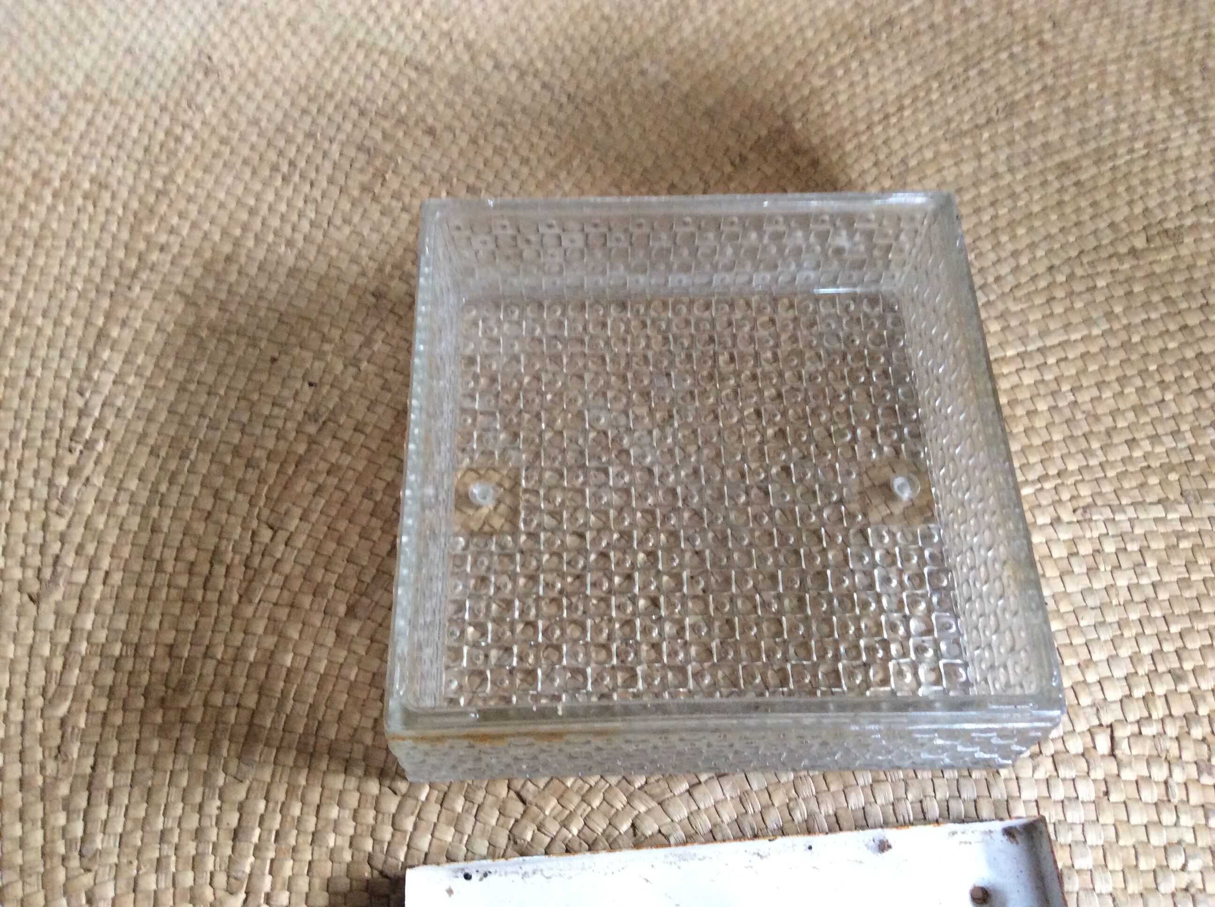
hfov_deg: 56.9
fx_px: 1122
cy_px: 454
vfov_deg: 44.1
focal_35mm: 32
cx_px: 608
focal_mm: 3.3
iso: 160
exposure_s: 1/25
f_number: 2.4
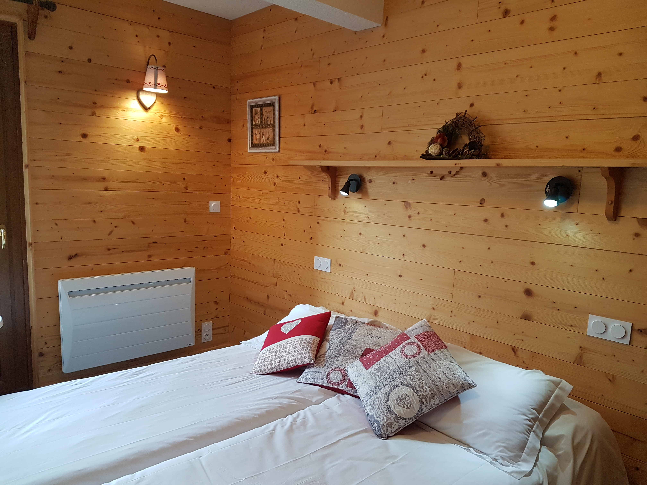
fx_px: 486
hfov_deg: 67.3
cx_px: 324
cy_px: 242
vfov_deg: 53.1
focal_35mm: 26
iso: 125
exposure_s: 1/50
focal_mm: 4.2
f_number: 1.7
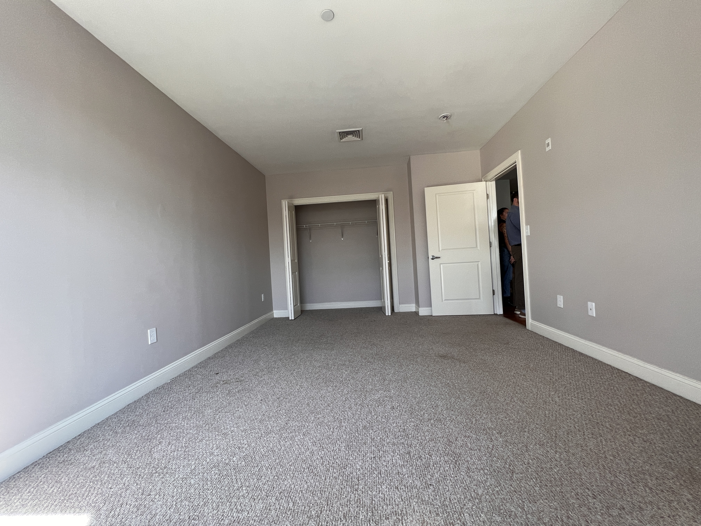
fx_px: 263
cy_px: 263
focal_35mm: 13
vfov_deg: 89.9
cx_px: 350
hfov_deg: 106.2
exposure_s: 1/99
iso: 80
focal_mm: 1.57
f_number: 1.8
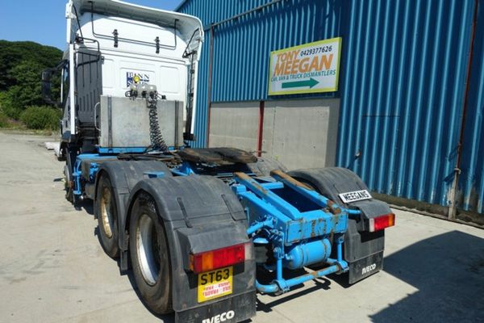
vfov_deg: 53.1
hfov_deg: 73.7
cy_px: 162
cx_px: 242
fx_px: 323
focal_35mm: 24
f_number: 5.6
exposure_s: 1/640
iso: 125
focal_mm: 8.8
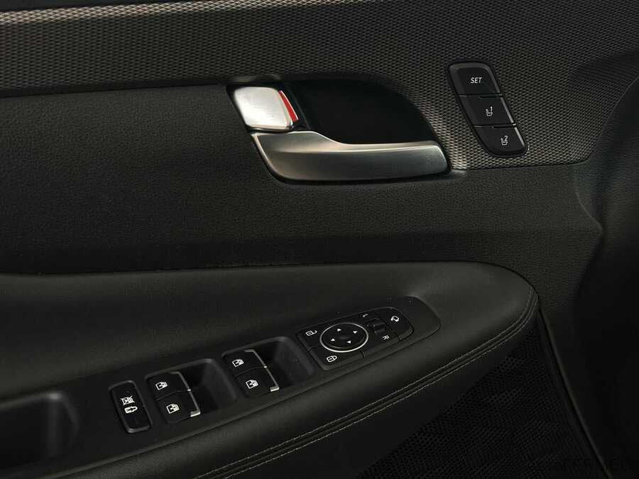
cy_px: 240
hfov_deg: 39.7
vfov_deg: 30.3
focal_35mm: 48
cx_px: 320
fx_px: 886
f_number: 1.78
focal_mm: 6.86
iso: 250
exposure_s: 1/33
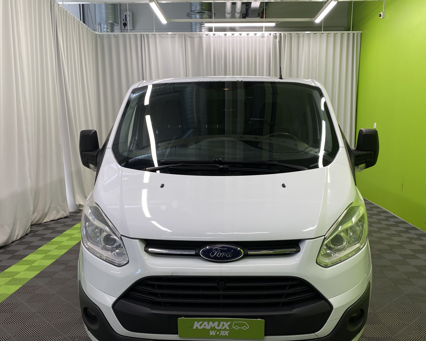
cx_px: 229
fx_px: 416
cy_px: 203
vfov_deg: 44.3
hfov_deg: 54.2
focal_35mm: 33
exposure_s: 1/100
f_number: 1.8
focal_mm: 4.25
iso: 40
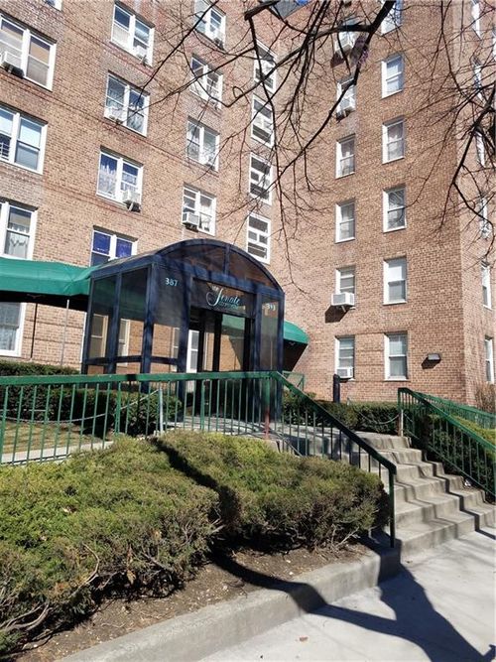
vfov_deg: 67.3
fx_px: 497
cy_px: 331
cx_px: 248
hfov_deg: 53.0
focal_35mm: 26
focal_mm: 4.2
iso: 50
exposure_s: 1/1844
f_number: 1.7
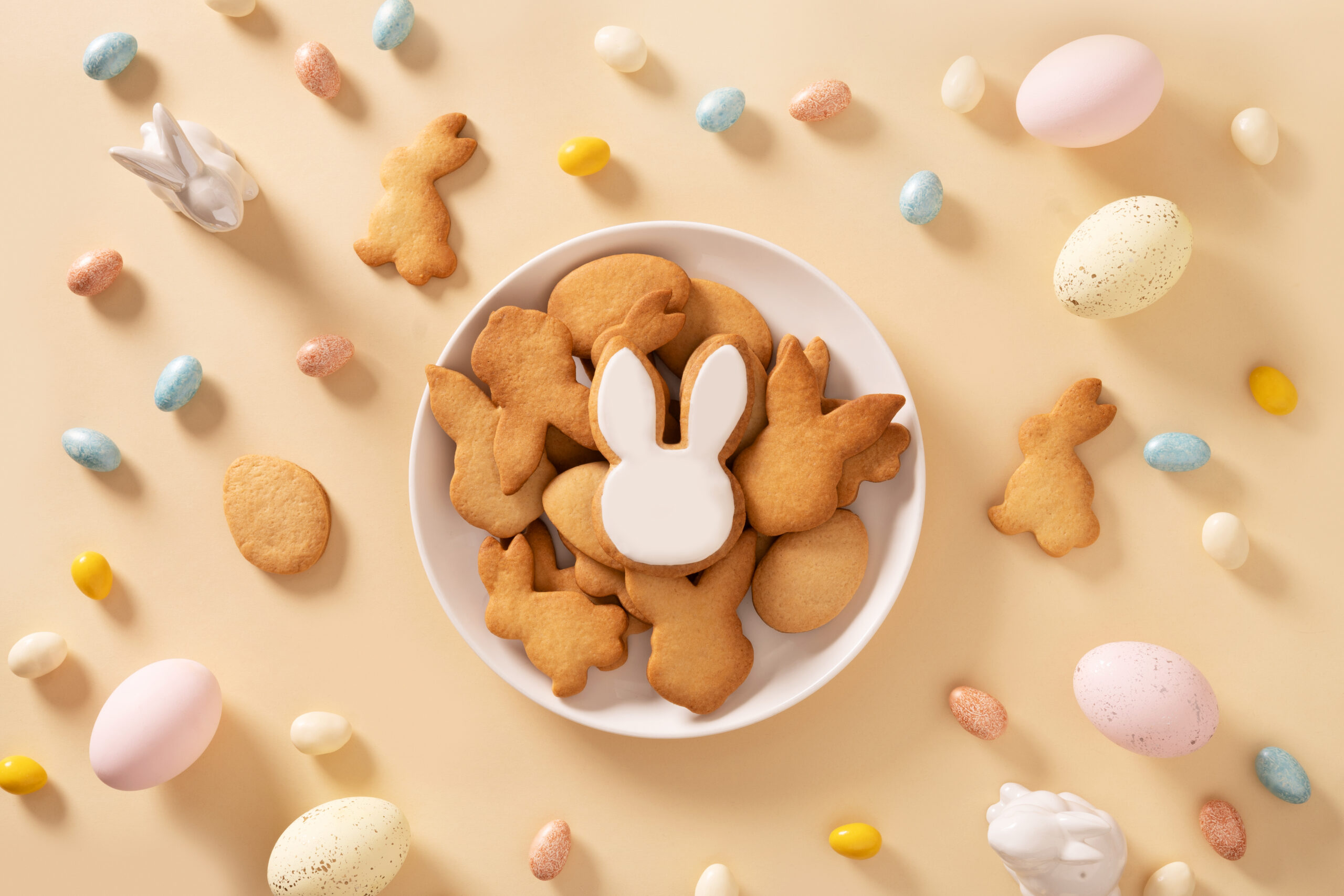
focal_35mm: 69
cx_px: 672
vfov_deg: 19.7
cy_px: 448
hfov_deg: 29.2
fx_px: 2576
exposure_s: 1/160
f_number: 10
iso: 100
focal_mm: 46
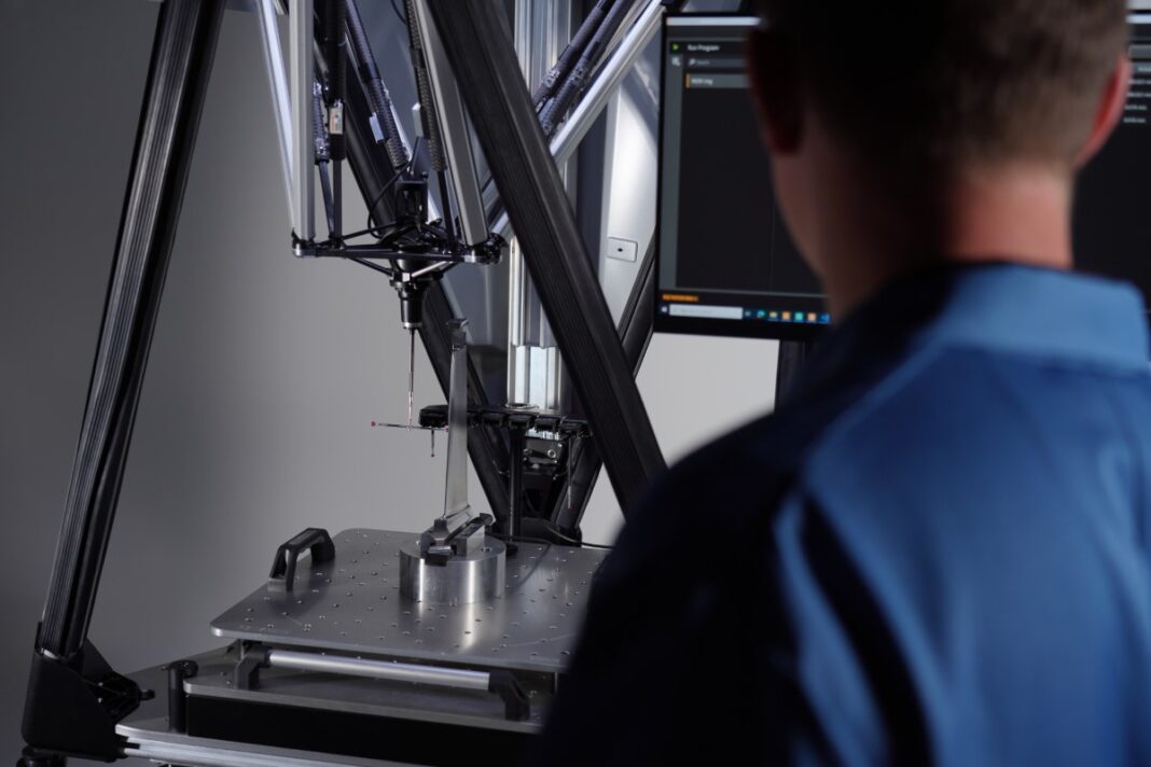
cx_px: 576
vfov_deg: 31.9
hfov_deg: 46.4
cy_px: 384
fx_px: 1343
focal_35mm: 42
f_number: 4
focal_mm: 42
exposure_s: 1/100
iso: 200
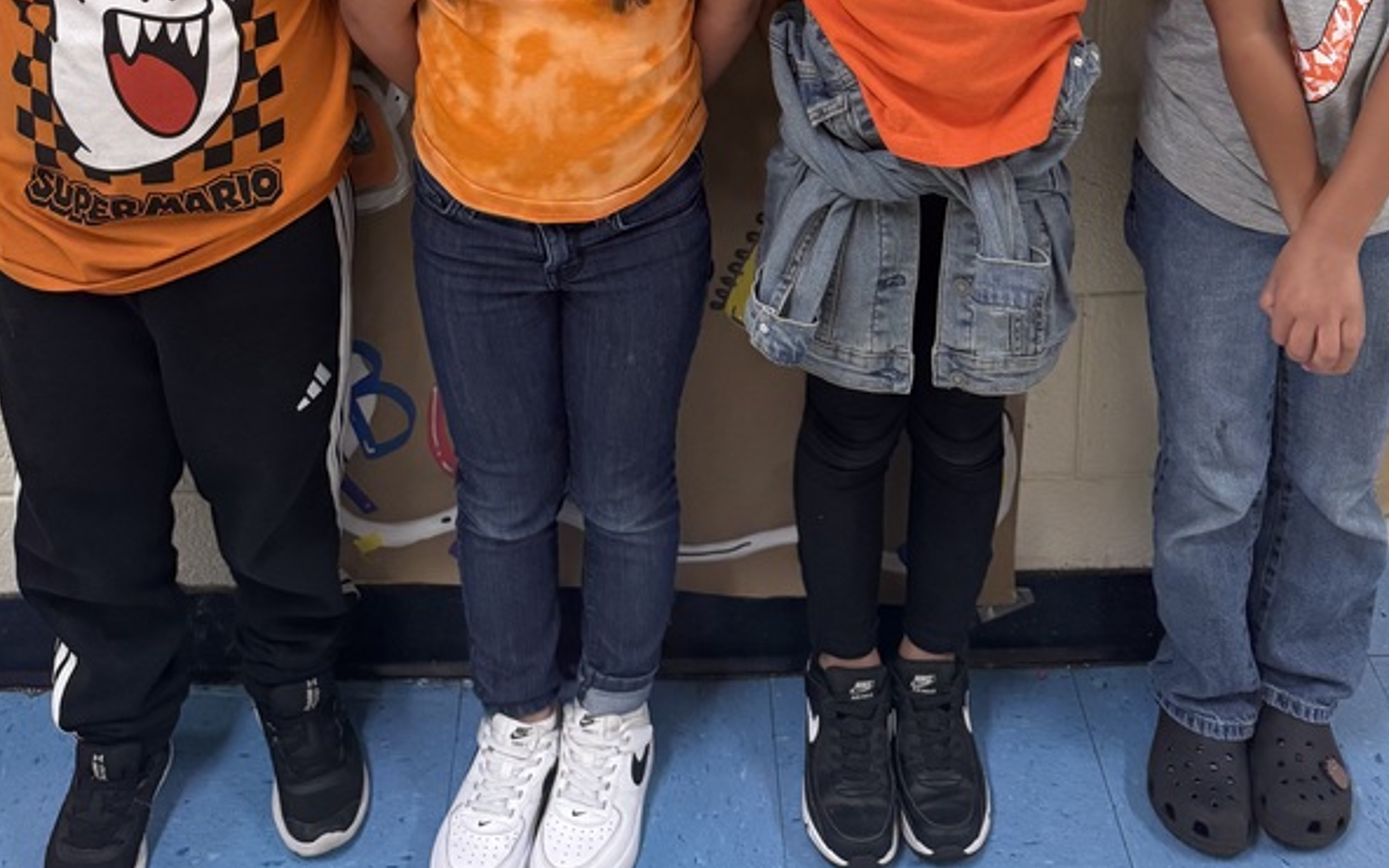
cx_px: 692
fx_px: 1666
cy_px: -317
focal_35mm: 44
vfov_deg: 24.7
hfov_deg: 45.3
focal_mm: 6.76
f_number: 1.78
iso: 200
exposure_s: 1/120
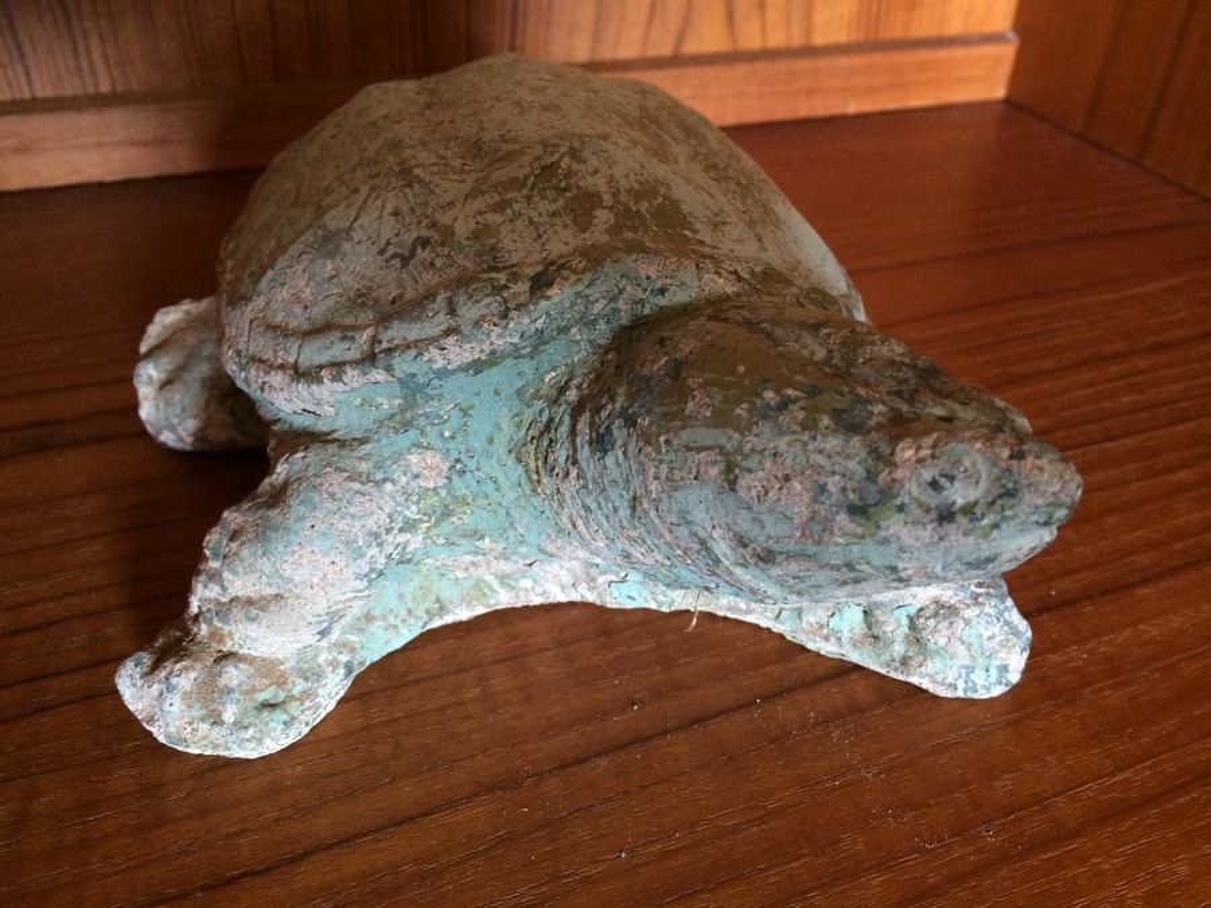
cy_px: 454
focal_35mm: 30
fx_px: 1050
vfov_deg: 46.8
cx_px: 606
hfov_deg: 60.0
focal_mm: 4.12
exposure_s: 1/30
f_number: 2.2
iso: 125
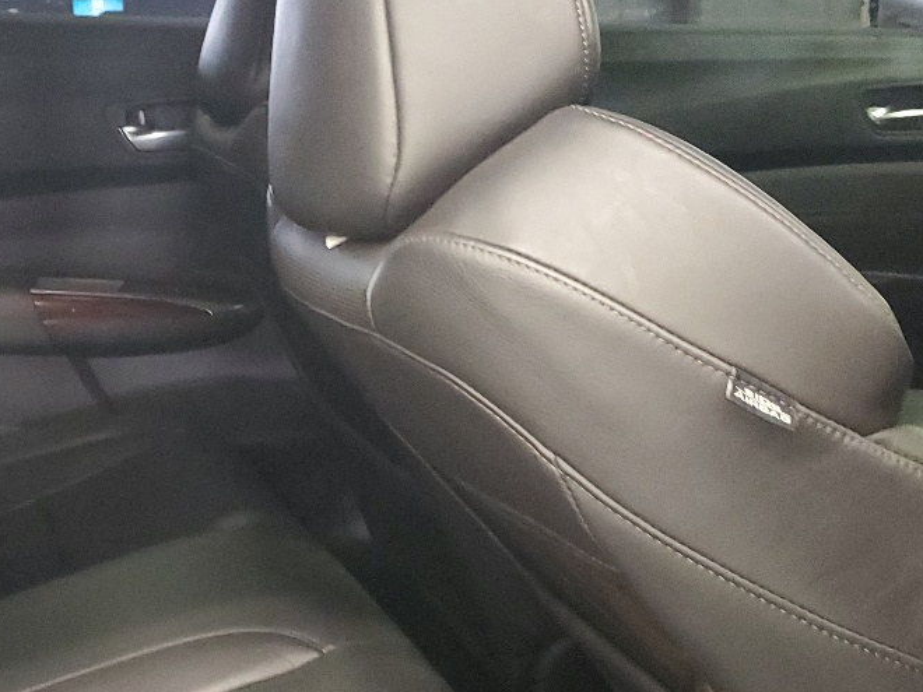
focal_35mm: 63
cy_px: 446
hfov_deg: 30.1
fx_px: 1680
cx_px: 210
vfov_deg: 23.2
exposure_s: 1/15
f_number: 1.5
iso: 521
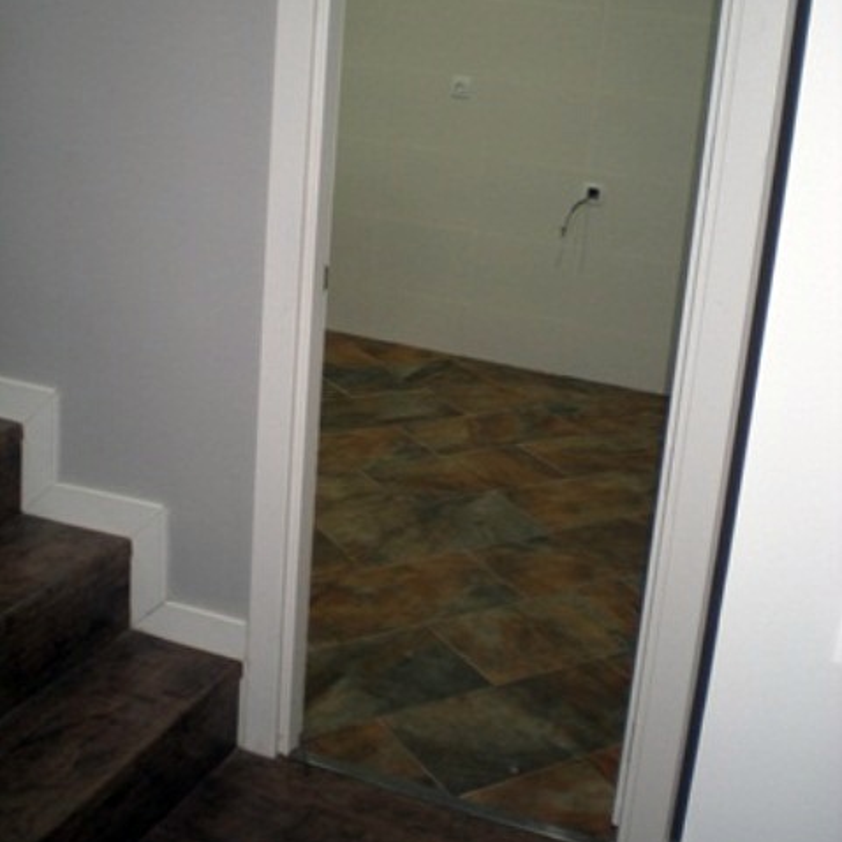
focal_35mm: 45
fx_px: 1238
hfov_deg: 37.6
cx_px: 421
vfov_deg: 37.3
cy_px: 303
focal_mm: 6.3
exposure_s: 1/30
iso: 56
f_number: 3.1
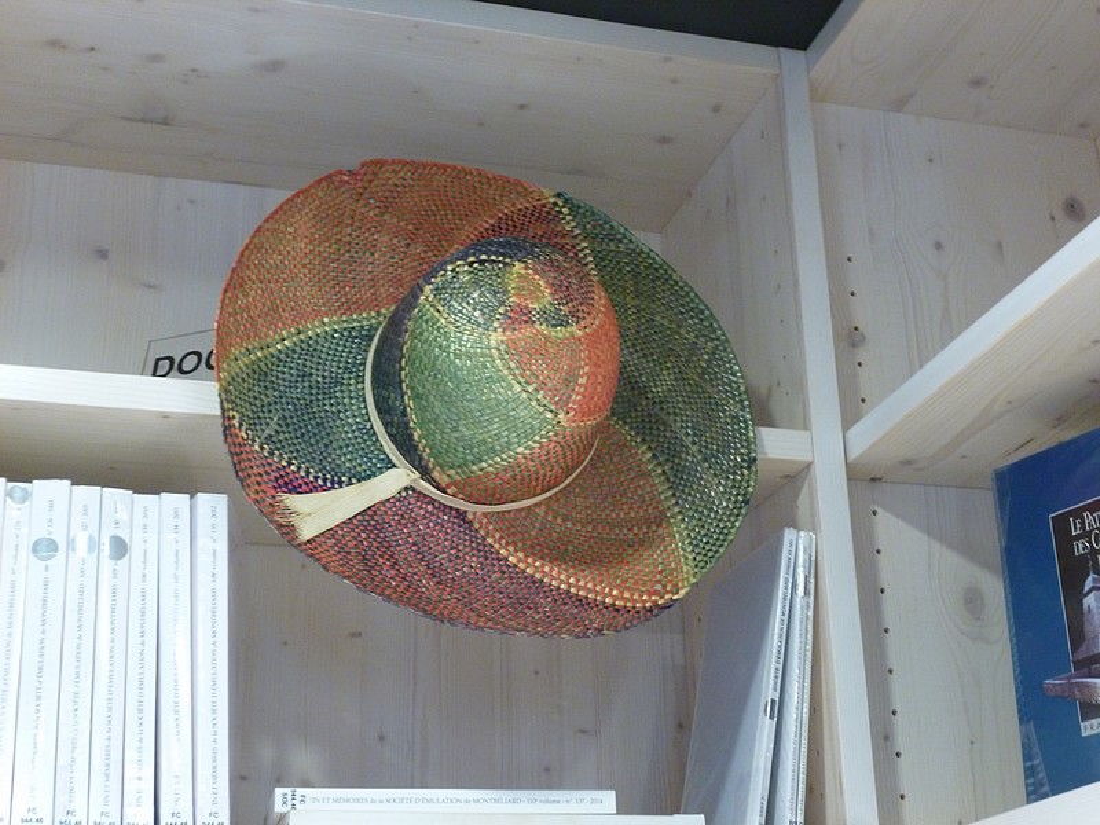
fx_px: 1748
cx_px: 550
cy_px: 412
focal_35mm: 55
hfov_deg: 34.9
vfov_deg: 26.6
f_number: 4.2
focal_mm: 9.9
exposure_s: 1/8
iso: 400
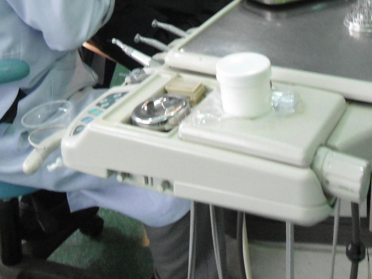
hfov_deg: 29.4
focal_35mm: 66
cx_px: 193
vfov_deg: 20.5
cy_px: -74
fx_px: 709
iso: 400
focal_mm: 4.7
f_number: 2.8
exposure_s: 1/30
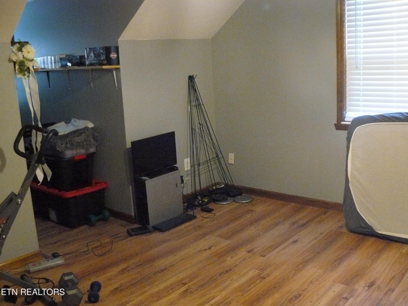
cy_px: 153
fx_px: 424
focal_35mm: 36
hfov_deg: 51.4
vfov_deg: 39.7
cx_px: 204
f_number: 2.8
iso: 800
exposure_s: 1/8
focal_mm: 6
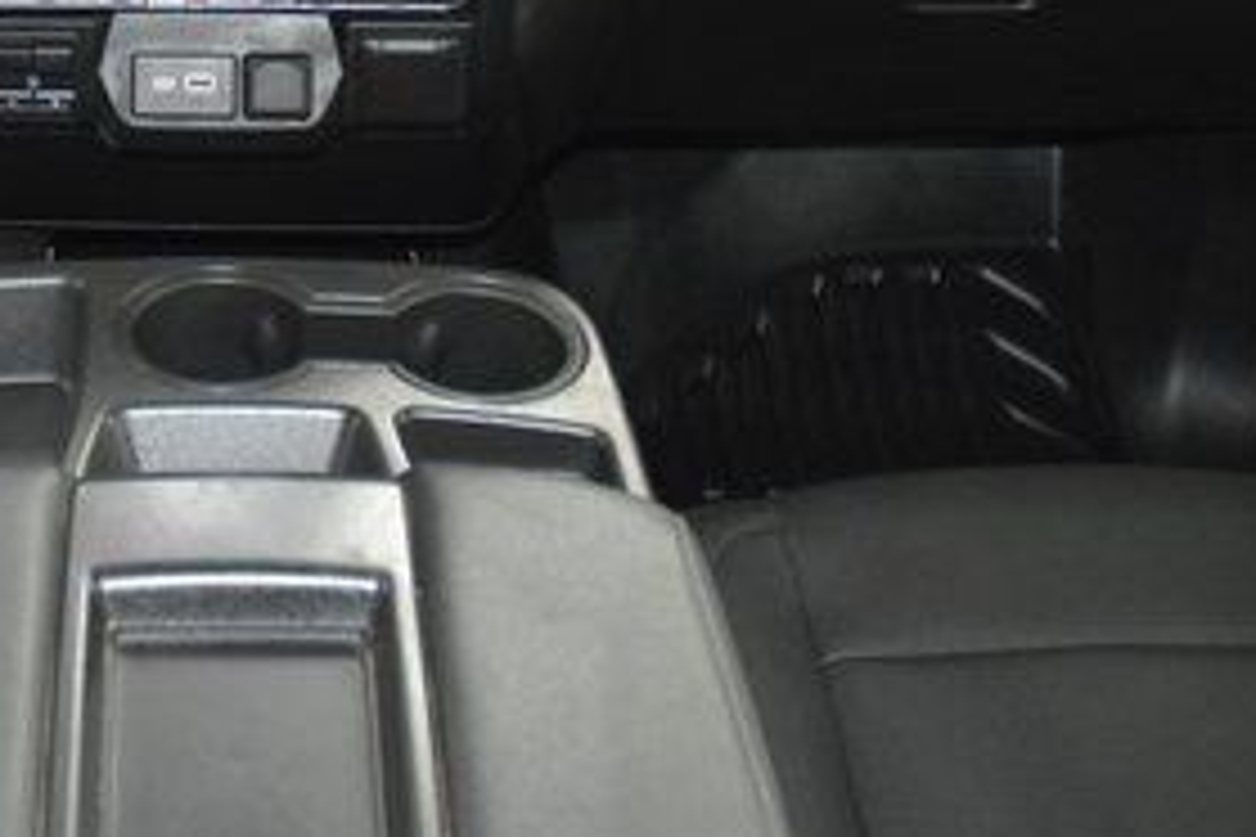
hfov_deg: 31.3
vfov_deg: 21.4
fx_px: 2163
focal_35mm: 62
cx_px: 198
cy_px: 61
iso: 3200
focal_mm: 18
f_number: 3.5
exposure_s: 1/50
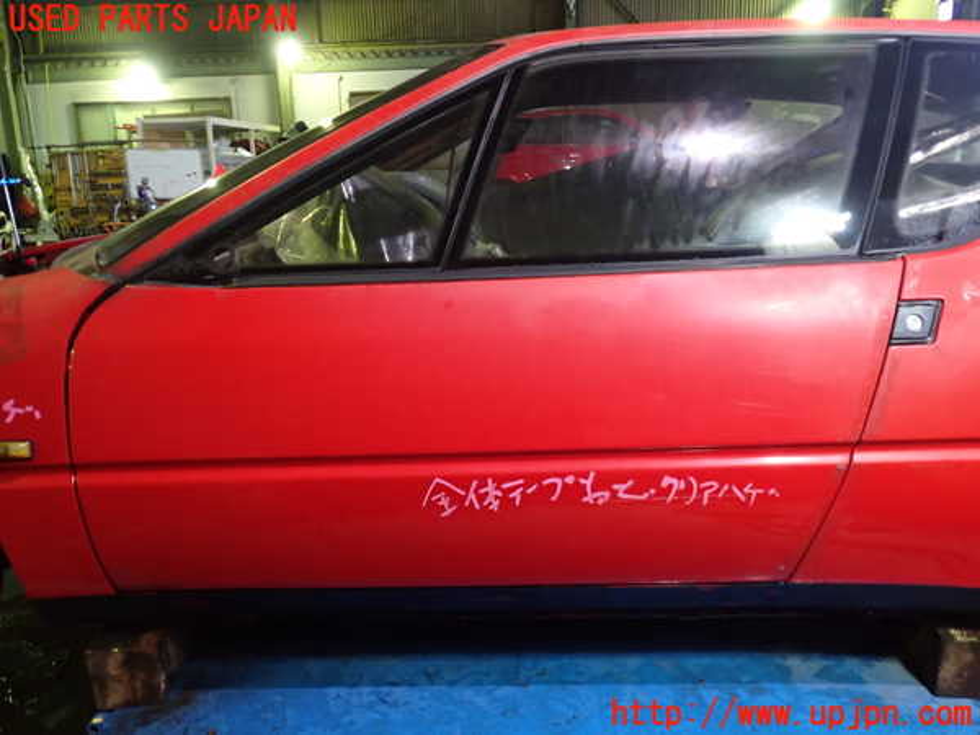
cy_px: 368
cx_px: 490
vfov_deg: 46.8
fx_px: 849
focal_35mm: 30
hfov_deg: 60.0
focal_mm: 5.4
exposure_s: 1/30
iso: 500
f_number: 2.3
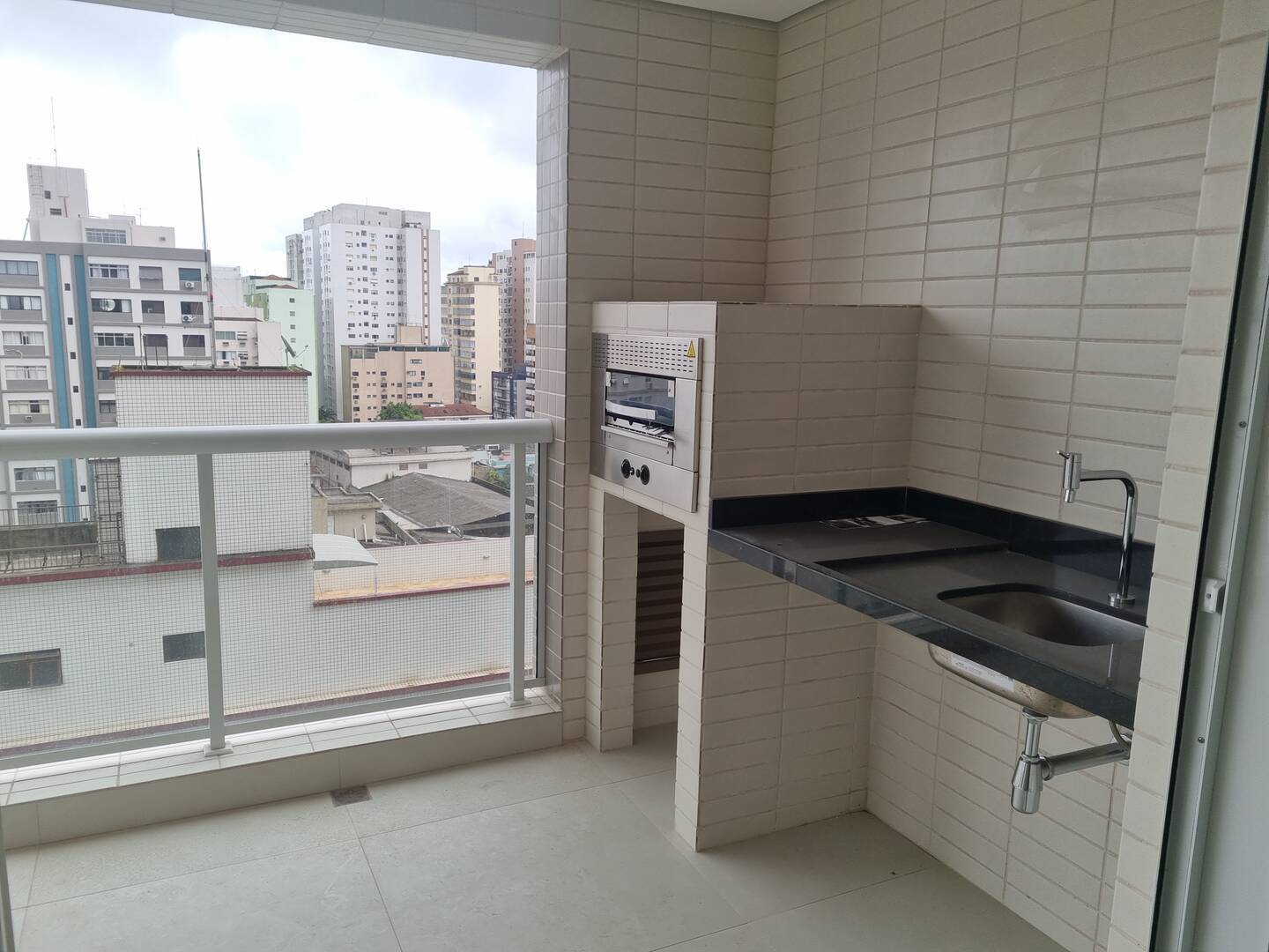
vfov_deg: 53.1
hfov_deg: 67.3
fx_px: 953
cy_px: 476
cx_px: 634
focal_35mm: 26
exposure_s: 1/386
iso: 50
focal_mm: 5.4
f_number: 1.8
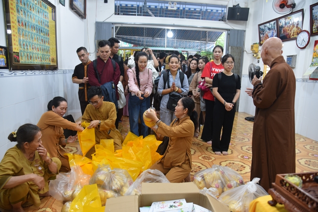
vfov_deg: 53.2
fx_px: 212
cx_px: 159
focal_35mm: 24
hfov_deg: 73.7
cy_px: 106
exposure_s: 1/60
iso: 800
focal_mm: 24
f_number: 4
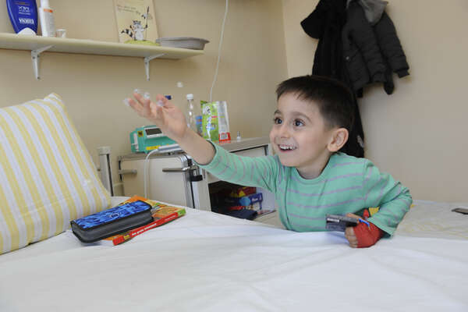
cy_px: 156
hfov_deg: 53.1
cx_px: 234
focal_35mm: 36
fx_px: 468
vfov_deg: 36.9
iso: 1000
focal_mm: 36
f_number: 5.6
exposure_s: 1/60
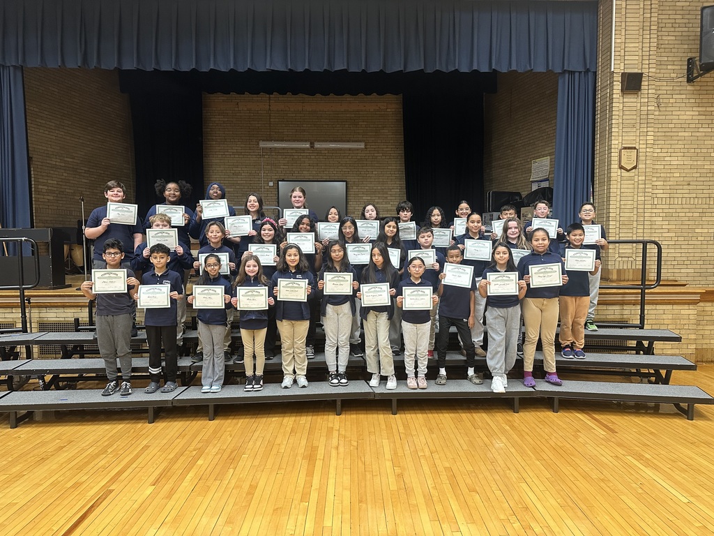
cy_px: 268
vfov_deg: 56.8
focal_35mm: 24
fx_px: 495
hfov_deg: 71.6
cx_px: 357
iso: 250
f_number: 1.78
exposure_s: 1/60
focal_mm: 6.86
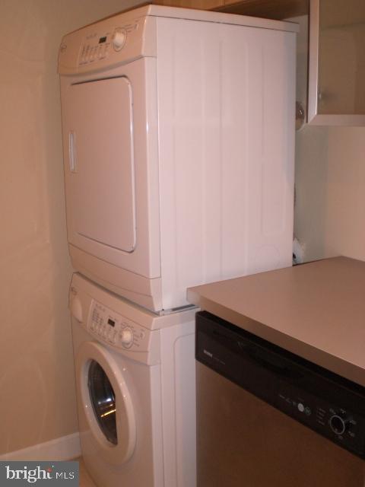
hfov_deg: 37.7
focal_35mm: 38
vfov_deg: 49.0
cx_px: 182
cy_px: 244
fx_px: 534
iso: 200
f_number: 3.1
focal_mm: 6.3
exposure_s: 1/60
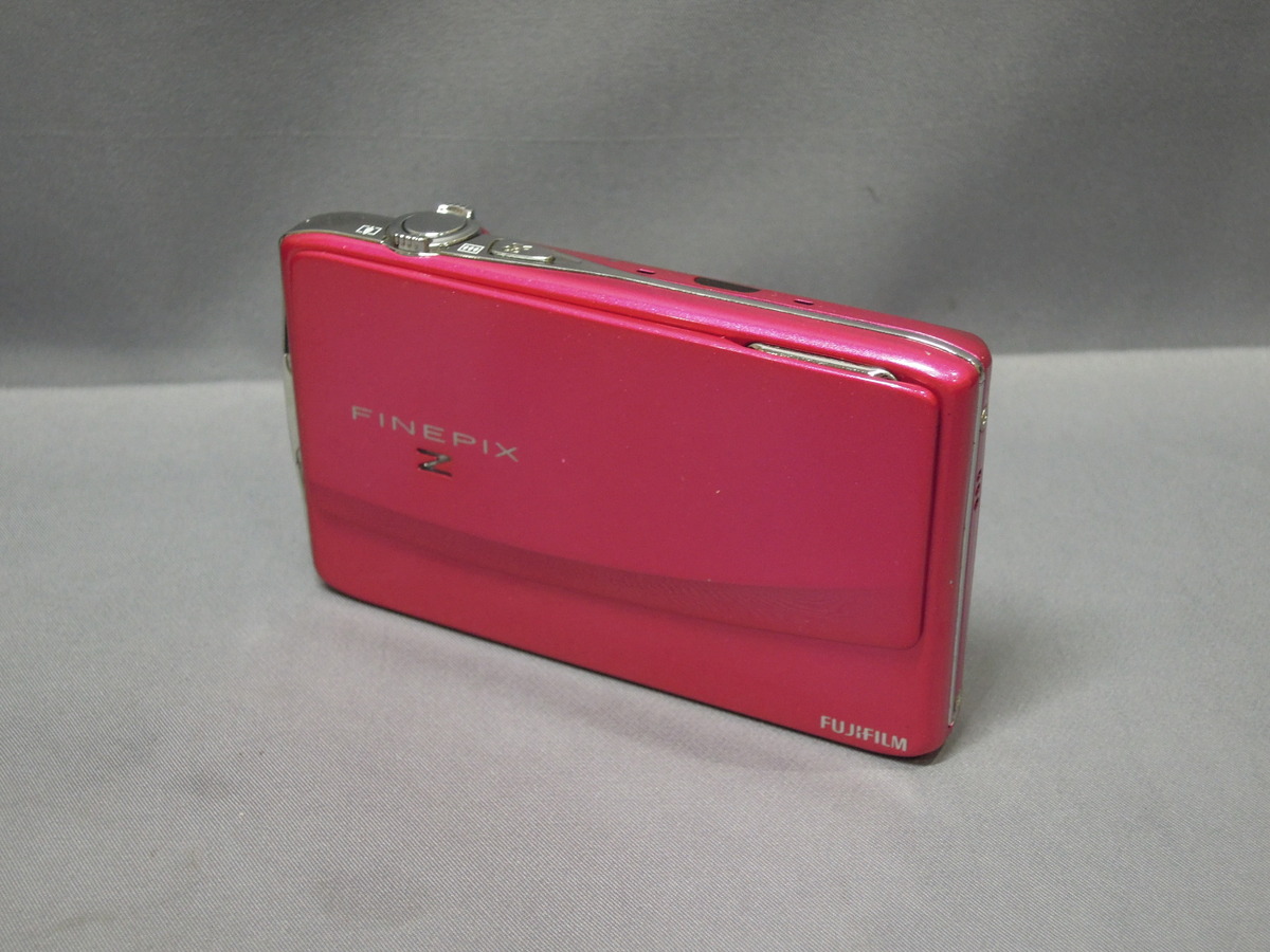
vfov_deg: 26.6
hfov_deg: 34.9
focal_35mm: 55
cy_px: 476
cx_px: 635
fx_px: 2018
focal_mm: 9.9
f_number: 3.5
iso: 400
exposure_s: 1/40
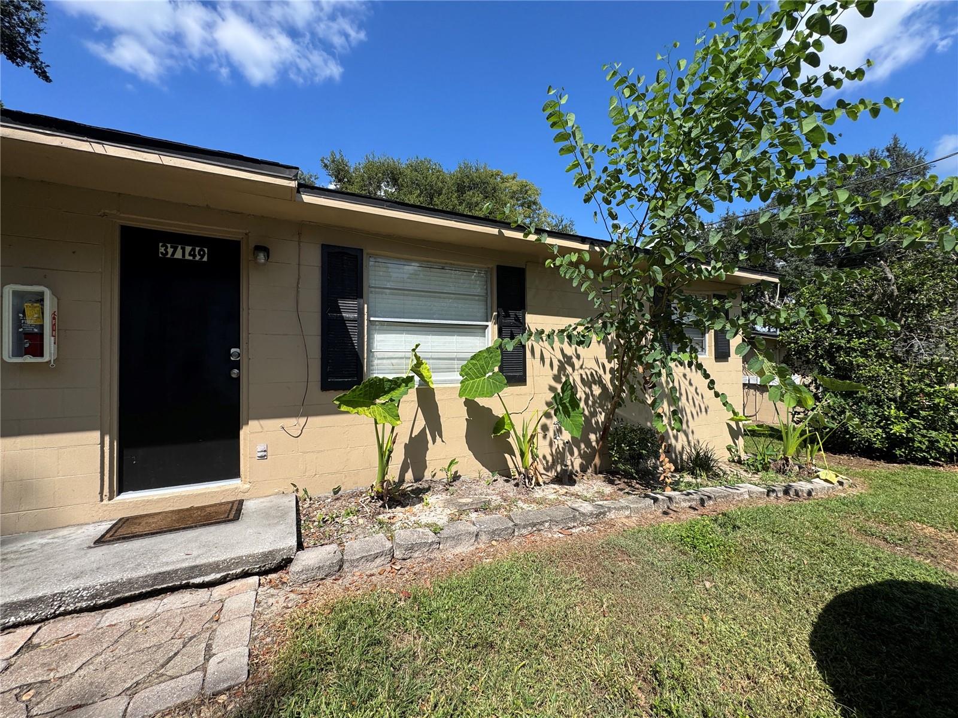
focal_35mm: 14
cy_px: 359
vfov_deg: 85.7
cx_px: 479
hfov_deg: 102.1
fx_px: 387
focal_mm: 2.22
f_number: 2.2
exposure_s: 1/1748
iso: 50
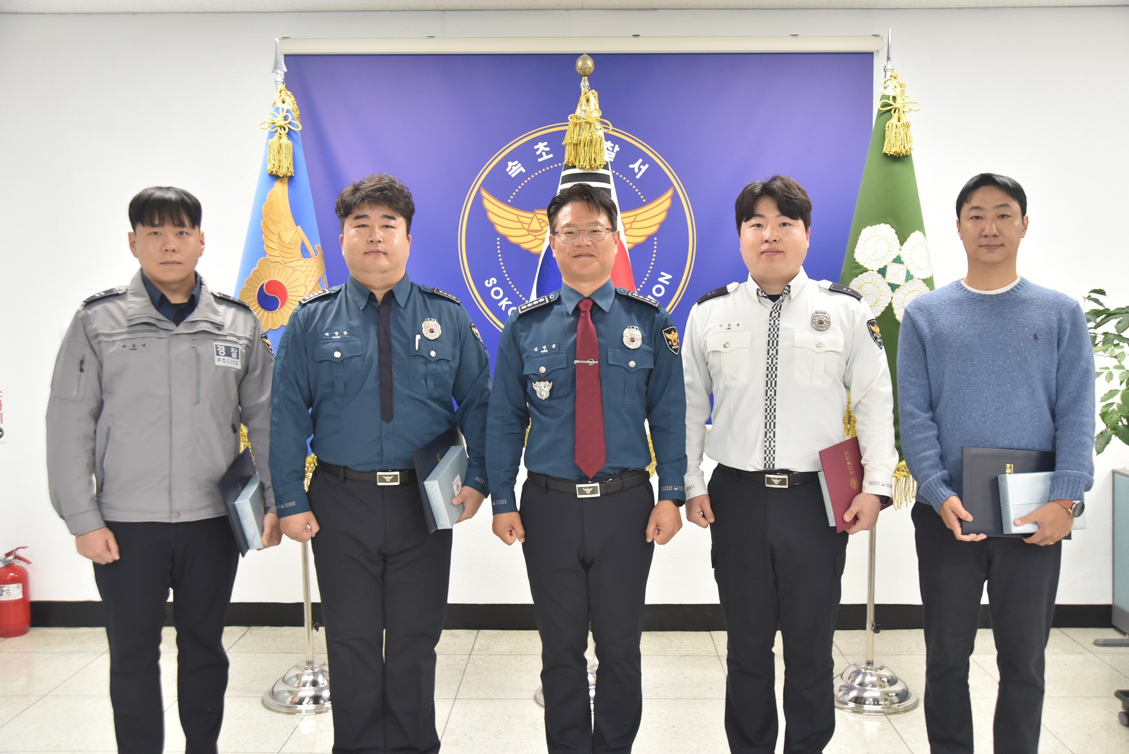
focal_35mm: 35
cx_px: 564
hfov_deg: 54.4
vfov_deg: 37.9
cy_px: 377
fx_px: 1098
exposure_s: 1/60
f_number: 5.6
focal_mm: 35
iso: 2000
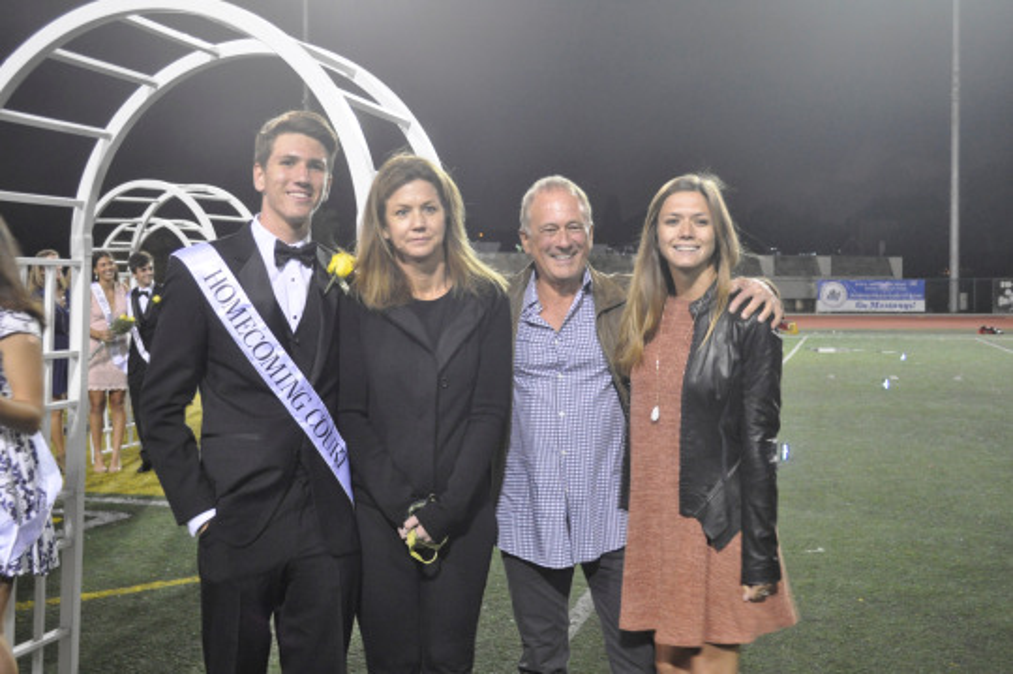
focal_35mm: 42
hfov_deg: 46.4
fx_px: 1181
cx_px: 506
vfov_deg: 31.8
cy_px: 337
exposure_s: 1/20
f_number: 4.5
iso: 1600
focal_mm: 28
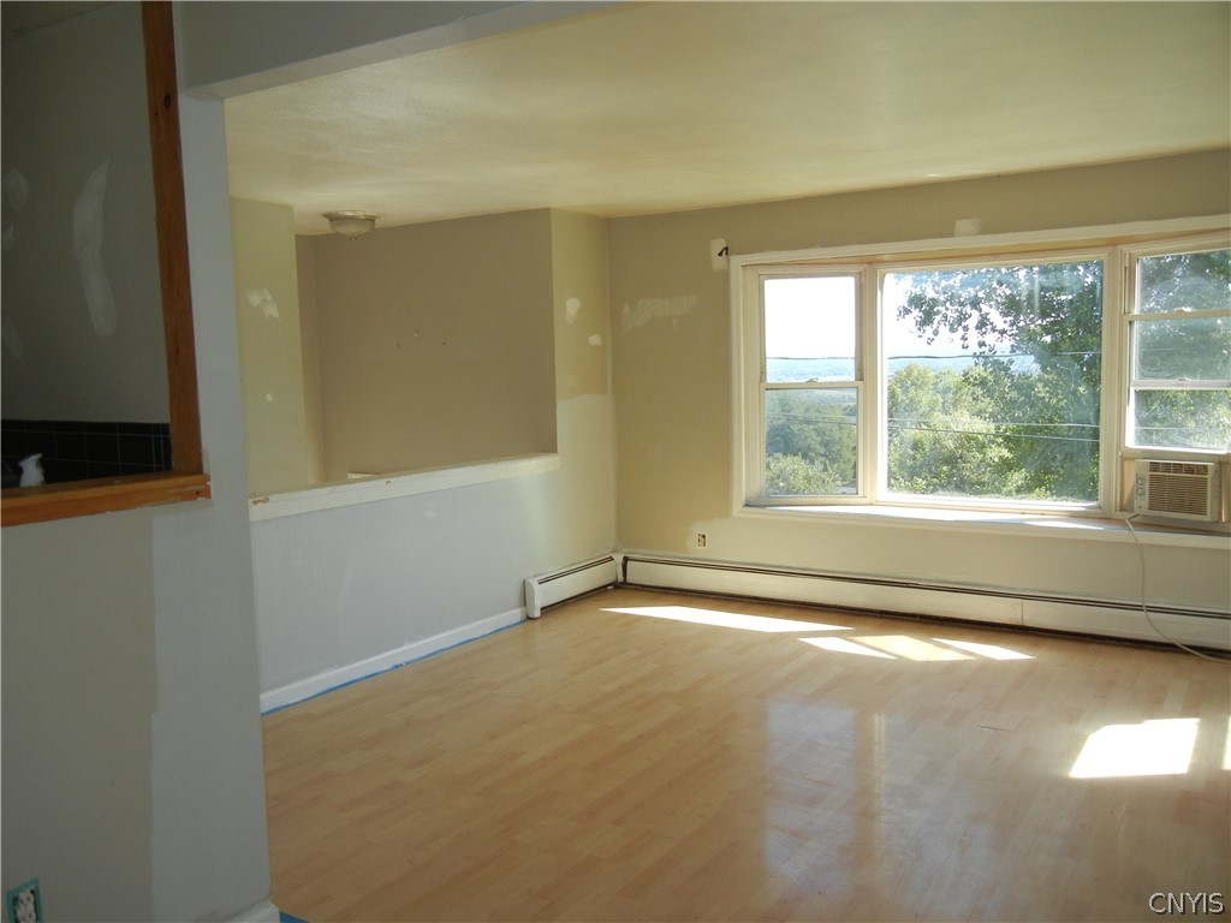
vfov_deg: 46.8
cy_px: 462
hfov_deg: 60.0
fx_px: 1067
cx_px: 616
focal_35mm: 30
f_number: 3.5
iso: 160
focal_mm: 5.4
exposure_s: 1/164
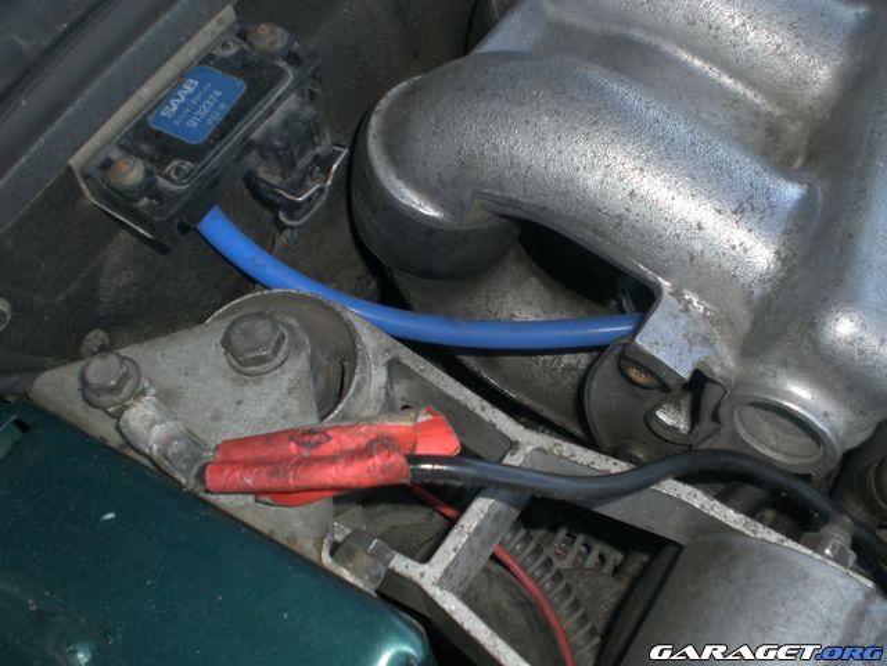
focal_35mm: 38
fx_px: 974
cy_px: 333
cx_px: 444
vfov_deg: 37.7
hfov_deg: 49.0
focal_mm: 6.3
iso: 50
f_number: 3.1
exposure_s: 1/60
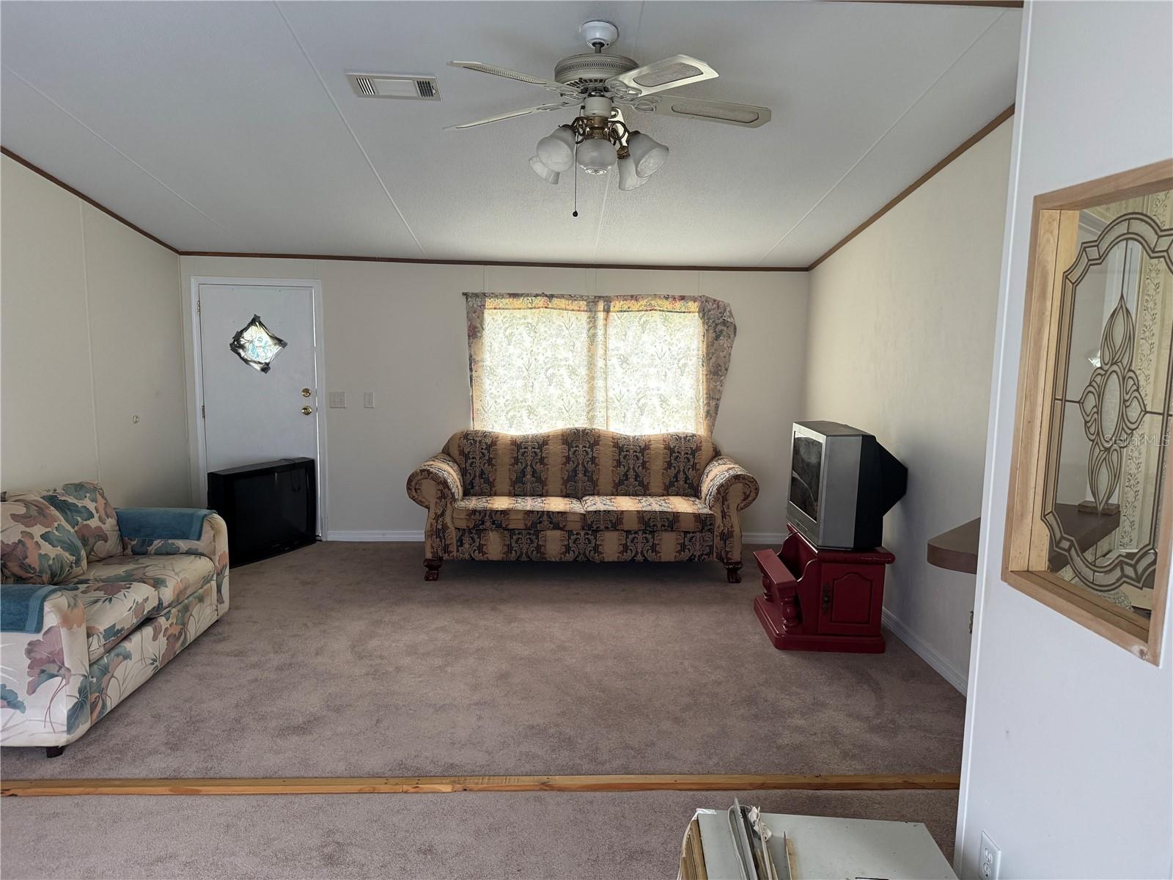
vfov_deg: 56.8
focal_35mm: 24
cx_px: 586
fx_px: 813
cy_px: 440
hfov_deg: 71.6
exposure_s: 1/60
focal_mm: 6.76
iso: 320
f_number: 1.78
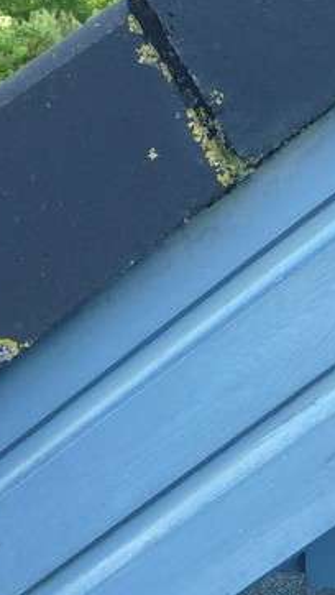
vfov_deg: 23.6
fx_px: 1404
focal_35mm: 89
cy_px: 457
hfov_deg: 13.3
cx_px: 368
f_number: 2.8
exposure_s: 1/80
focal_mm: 5.5
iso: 80
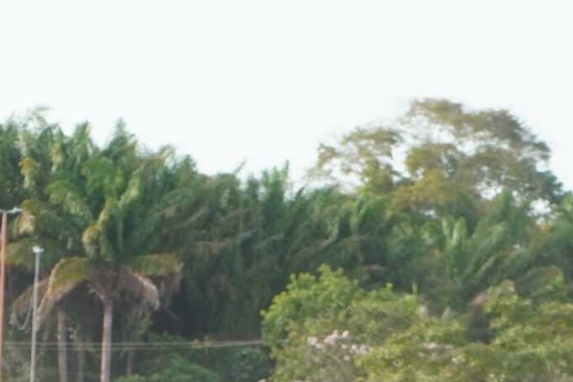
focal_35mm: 389
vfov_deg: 3.5
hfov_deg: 5.3
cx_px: -168
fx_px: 6192
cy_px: 624
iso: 250
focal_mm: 70
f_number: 4
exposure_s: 1/640
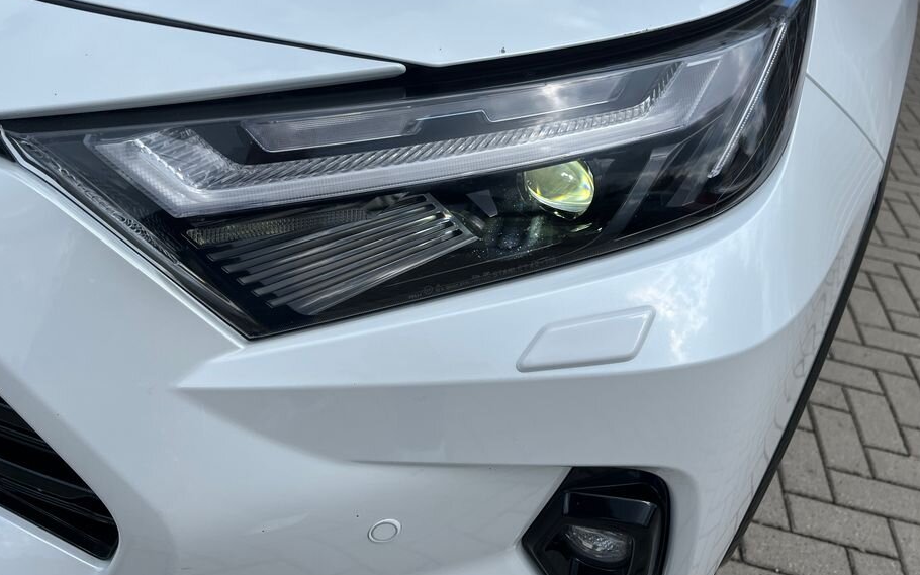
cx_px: 448
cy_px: 218
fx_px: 777
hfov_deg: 61.2
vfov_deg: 40.4
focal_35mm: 31
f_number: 1.6
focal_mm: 5.1
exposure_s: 1/3135
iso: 50
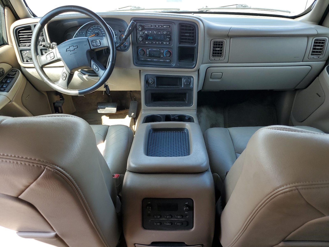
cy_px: 124
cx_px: 164
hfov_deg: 67.3
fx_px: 247
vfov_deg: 53.1
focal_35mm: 26
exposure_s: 1/250
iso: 50
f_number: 1.5
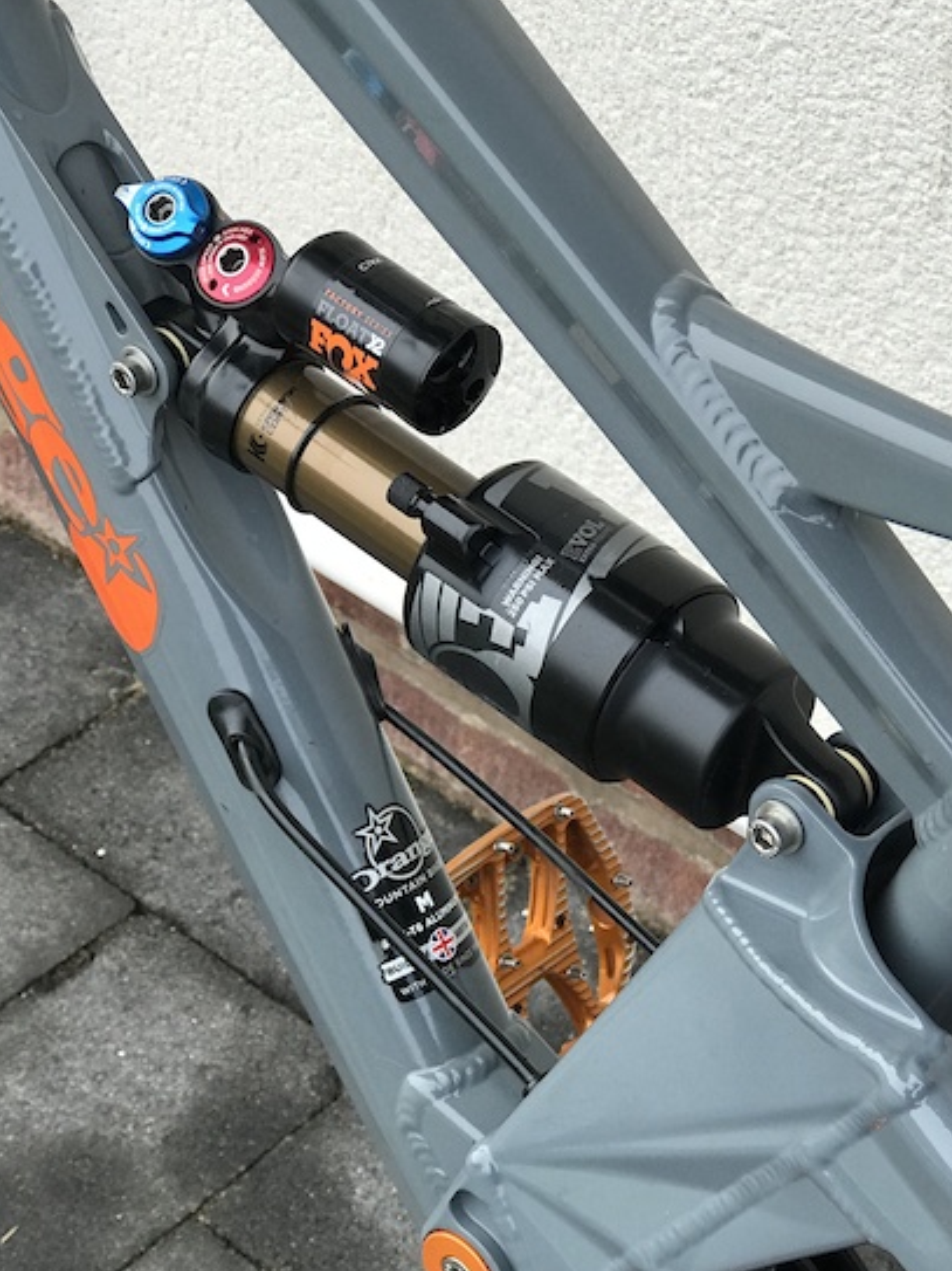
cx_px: 685
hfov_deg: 17.5
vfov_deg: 23.2
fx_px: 3081
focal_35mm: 84
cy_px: 793
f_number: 2.8
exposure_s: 1/50
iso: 20
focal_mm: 6.6
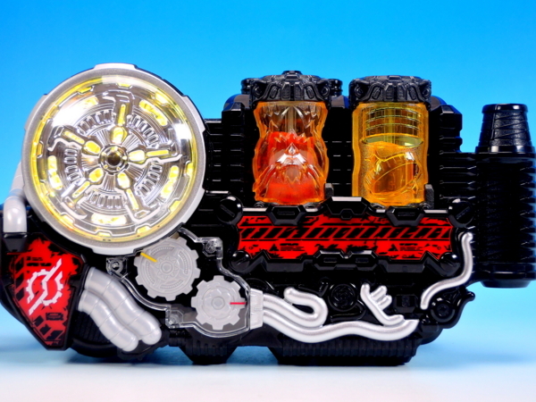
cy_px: 201
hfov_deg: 32.2
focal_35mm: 60
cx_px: 268
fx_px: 929
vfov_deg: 24.4
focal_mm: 12.8
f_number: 4.2
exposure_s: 1/13
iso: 400
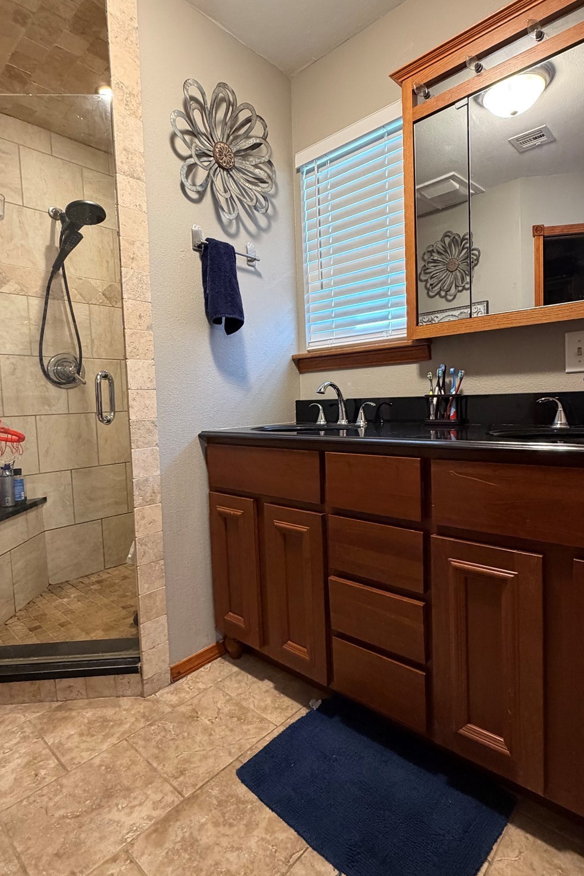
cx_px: 314
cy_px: 433
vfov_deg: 86.9
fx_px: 462
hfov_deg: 64.5
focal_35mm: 19
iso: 400
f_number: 2.2
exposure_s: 1/60
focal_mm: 2.22
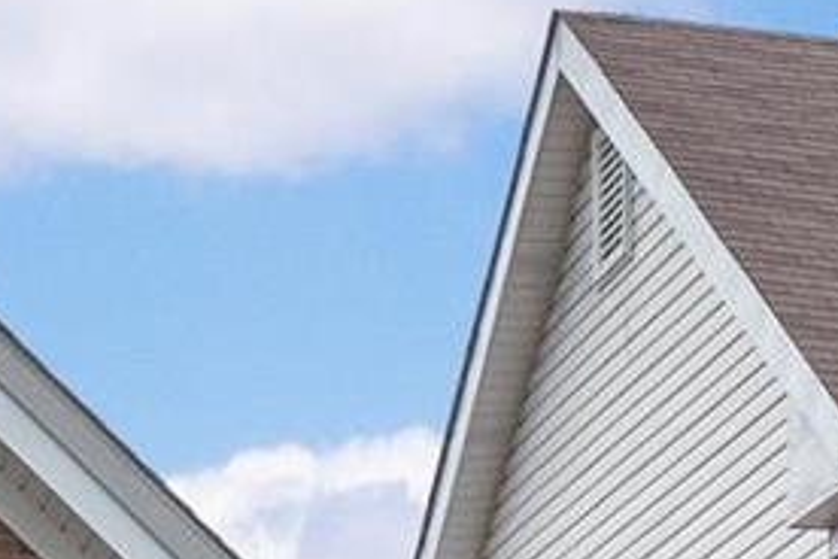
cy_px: 1042
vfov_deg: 6.4
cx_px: 981
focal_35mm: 209
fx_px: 4865
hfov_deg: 9.7
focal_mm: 18
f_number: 8
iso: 400
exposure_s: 1/200
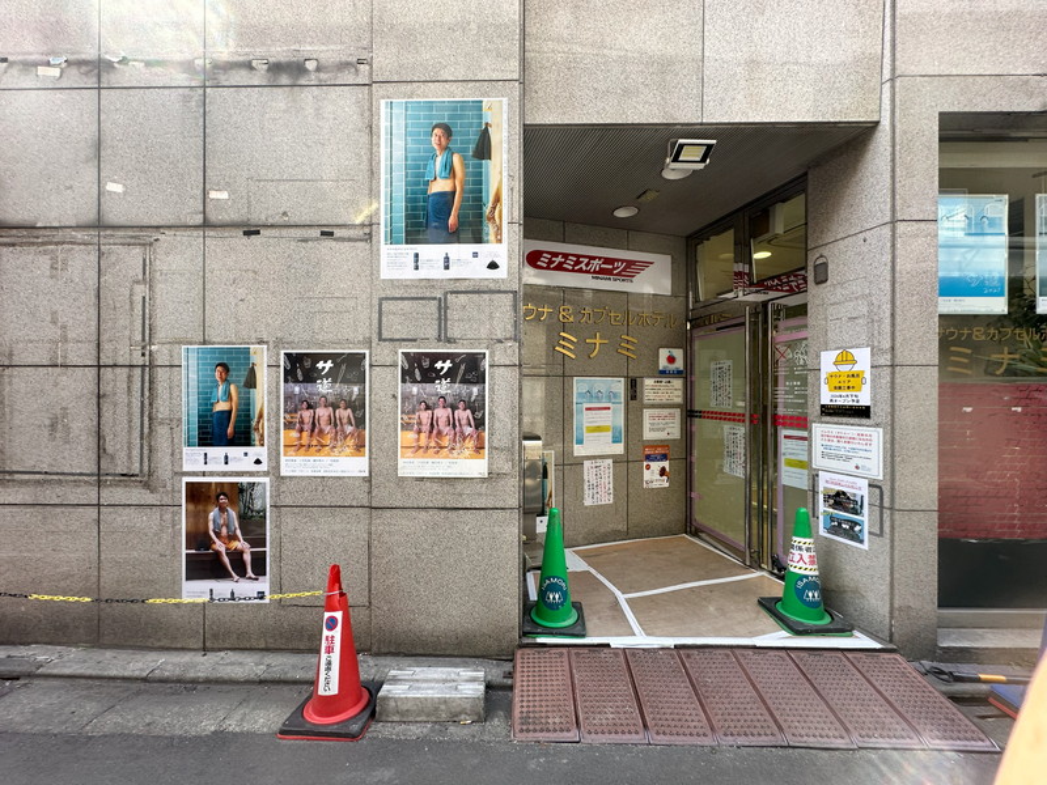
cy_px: 392
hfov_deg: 102.1
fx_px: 423
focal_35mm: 14
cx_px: 524
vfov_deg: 85.7
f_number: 2.2
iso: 64
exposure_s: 1/99
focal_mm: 2.22
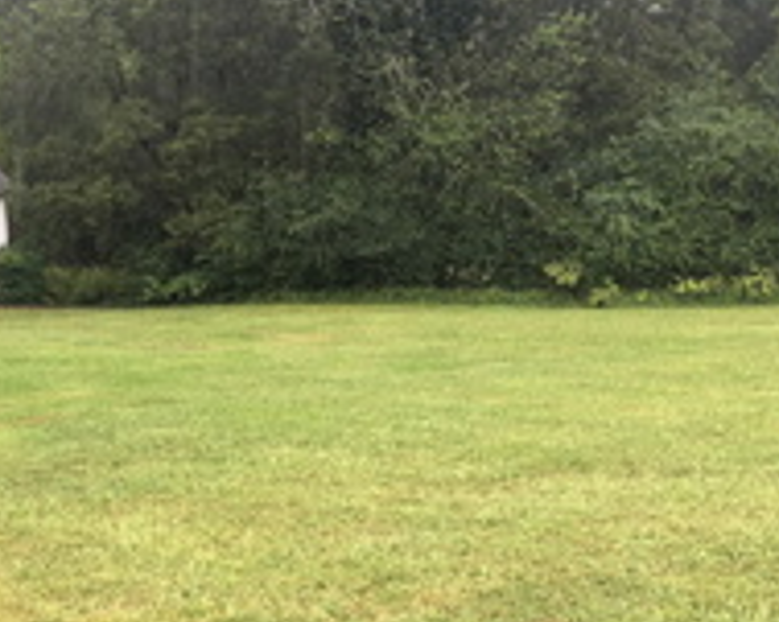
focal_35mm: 60
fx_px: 1383
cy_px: 437
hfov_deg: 31.4
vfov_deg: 25.2
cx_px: 342
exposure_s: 1/30
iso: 32
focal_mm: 4.15
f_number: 2.2
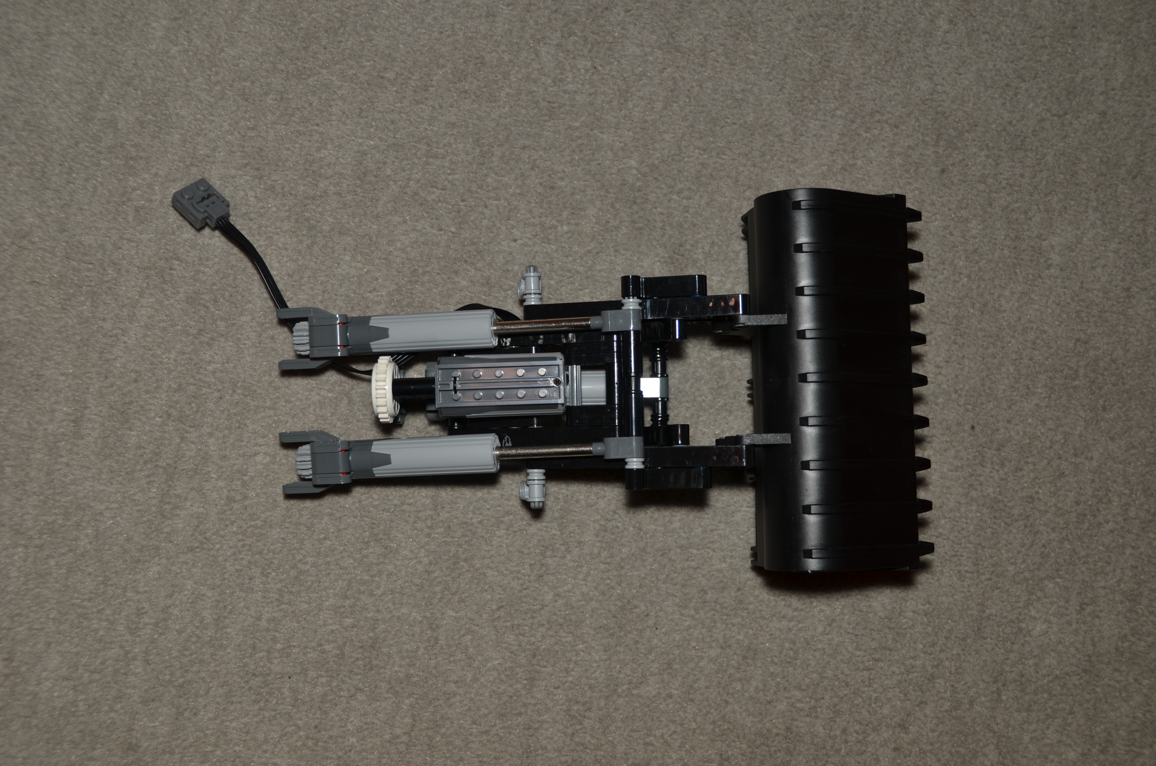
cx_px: 578
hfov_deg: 48.0
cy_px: 383
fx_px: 1298
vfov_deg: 32.9
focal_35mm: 40
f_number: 4
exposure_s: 1/60
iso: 100
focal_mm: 27
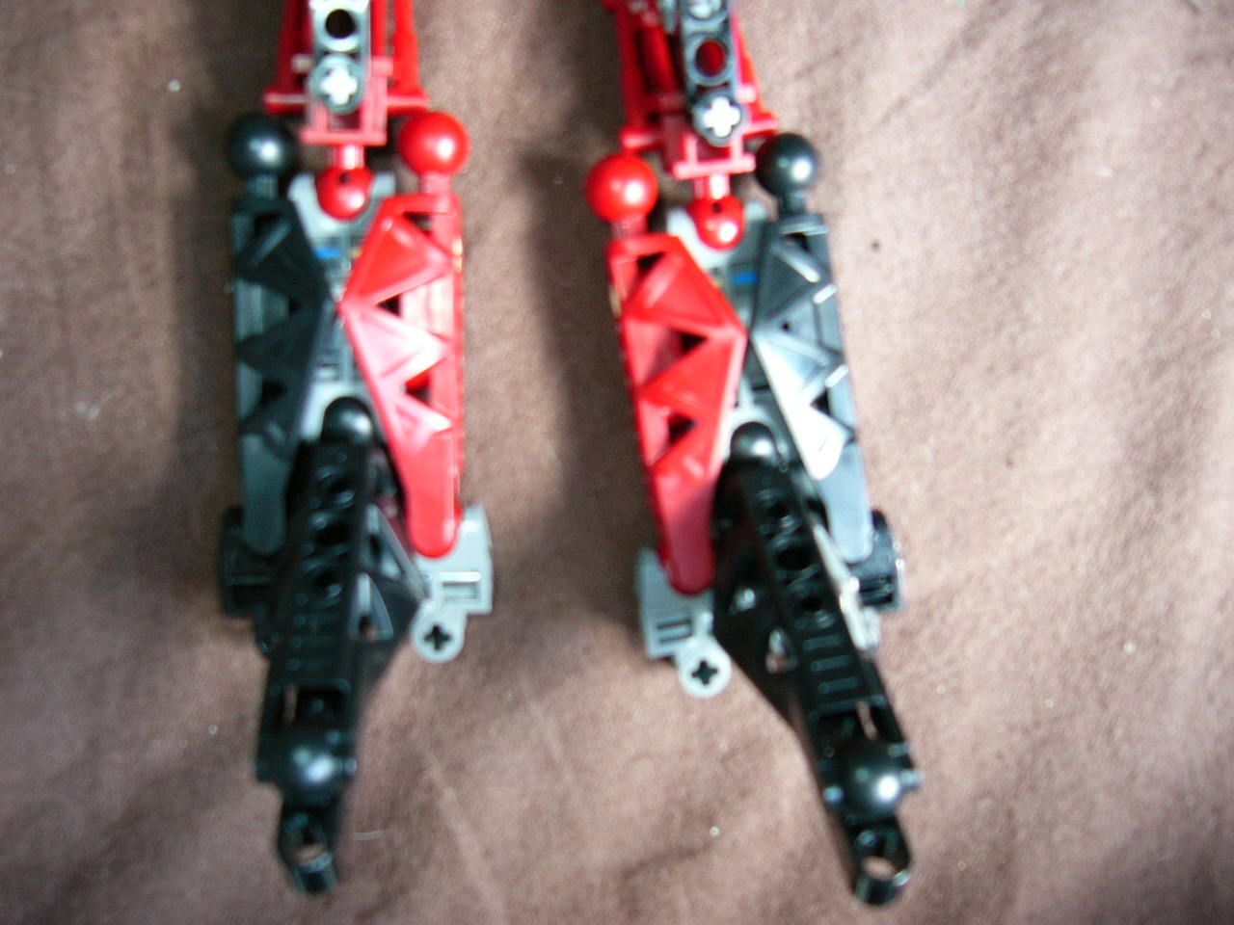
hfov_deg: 52.6
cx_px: 617
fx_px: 1248
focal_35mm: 35
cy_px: 462
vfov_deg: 40.7
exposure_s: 1/3.2
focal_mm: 5.8
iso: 100
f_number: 2.8
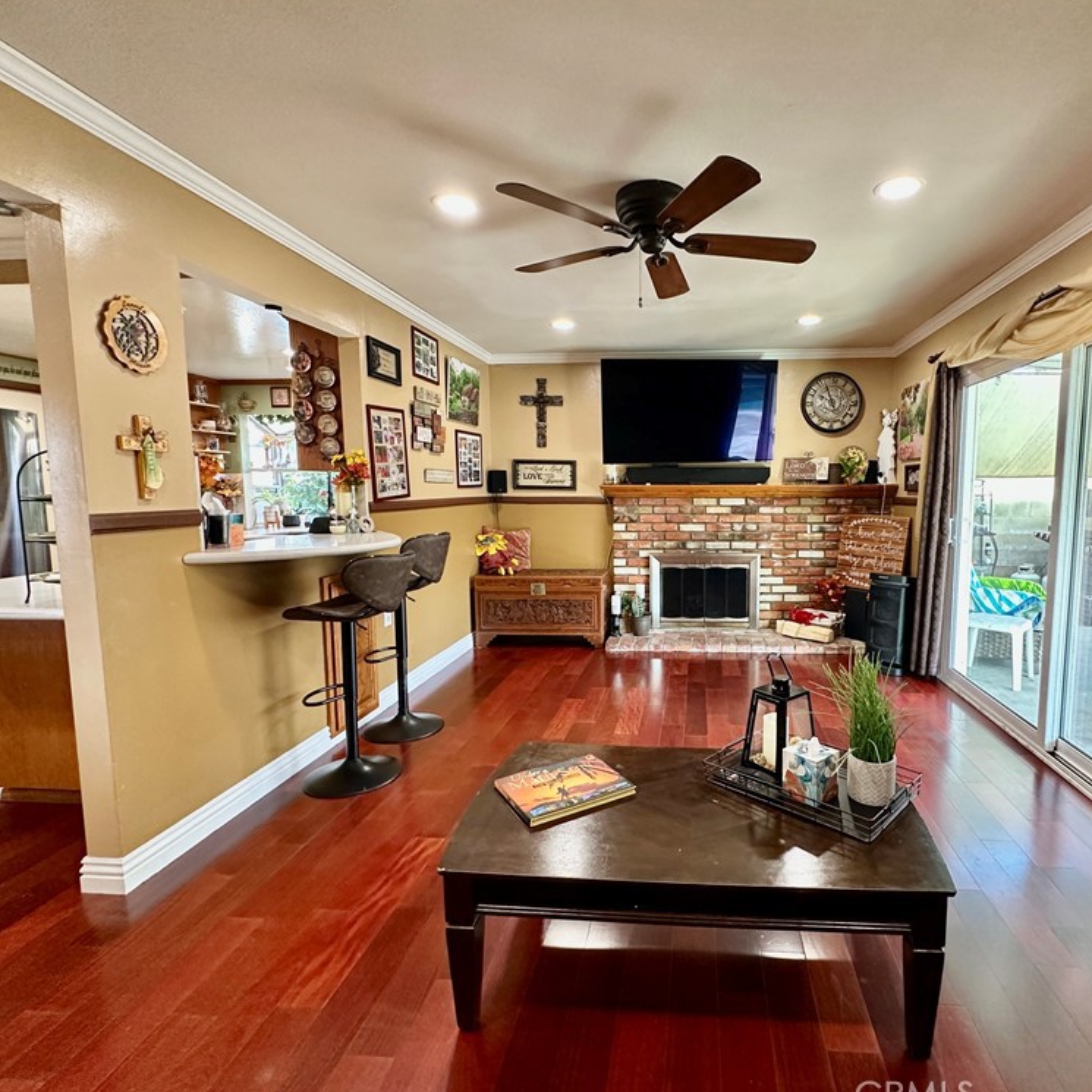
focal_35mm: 17
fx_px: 607
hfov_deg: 82.9
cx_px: 657
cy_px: 553
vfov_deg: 84.0
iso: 320
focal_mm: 2.22
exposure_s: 1/59
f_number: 2.2
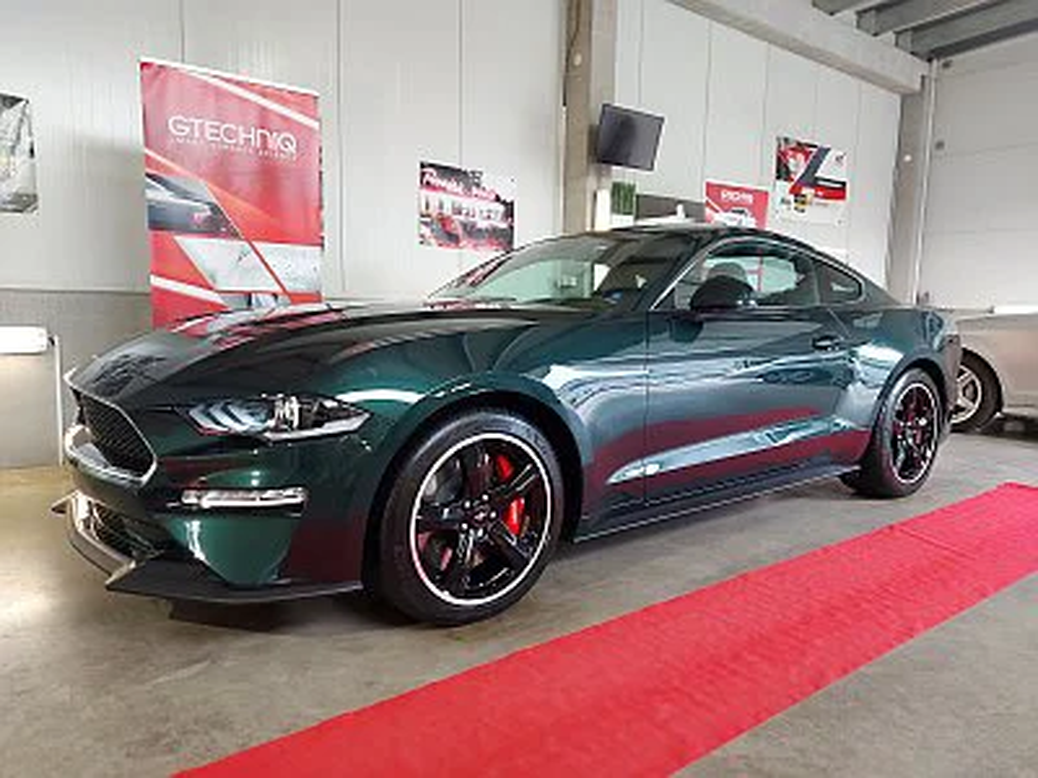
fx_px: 720
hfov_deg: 71.6
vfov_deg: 56.8
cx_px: 519
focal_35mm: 24
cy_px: 389
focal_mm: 5.23
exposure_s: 1/50
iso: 100
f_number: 1.8
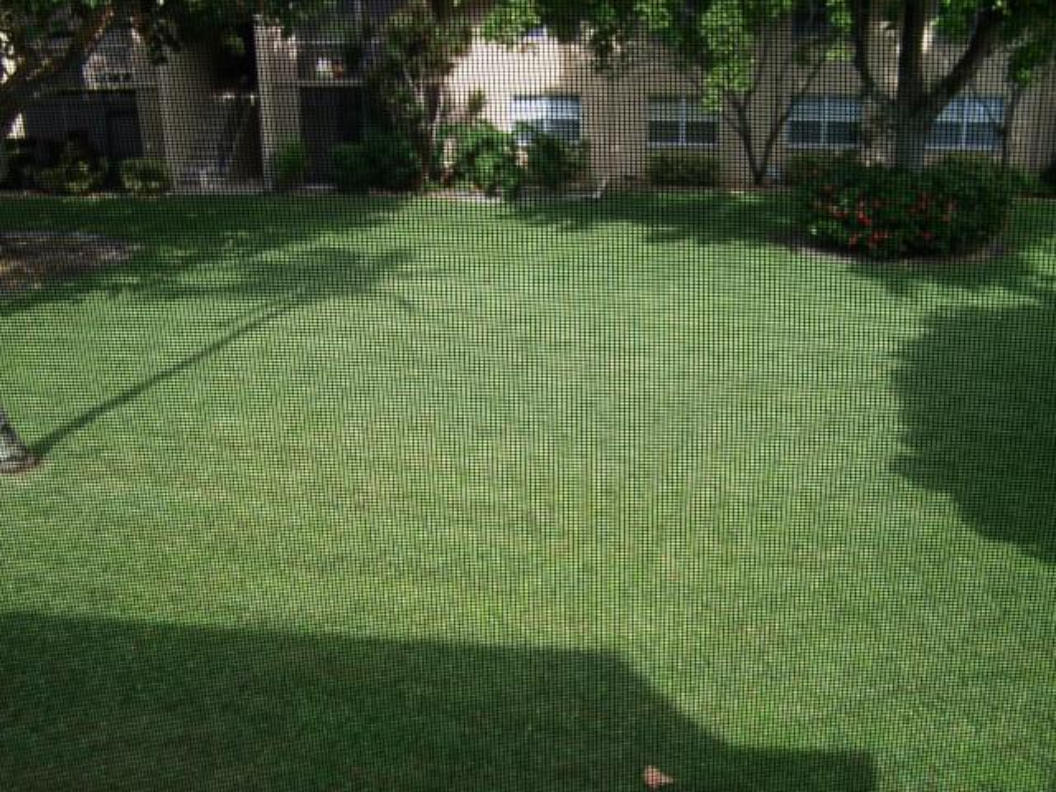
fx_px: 1159
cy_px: 396
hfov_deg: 49.0
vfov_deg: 37.7
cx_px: 528
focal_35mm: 38
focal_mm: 6.3
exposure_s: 1/350
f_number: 2.8
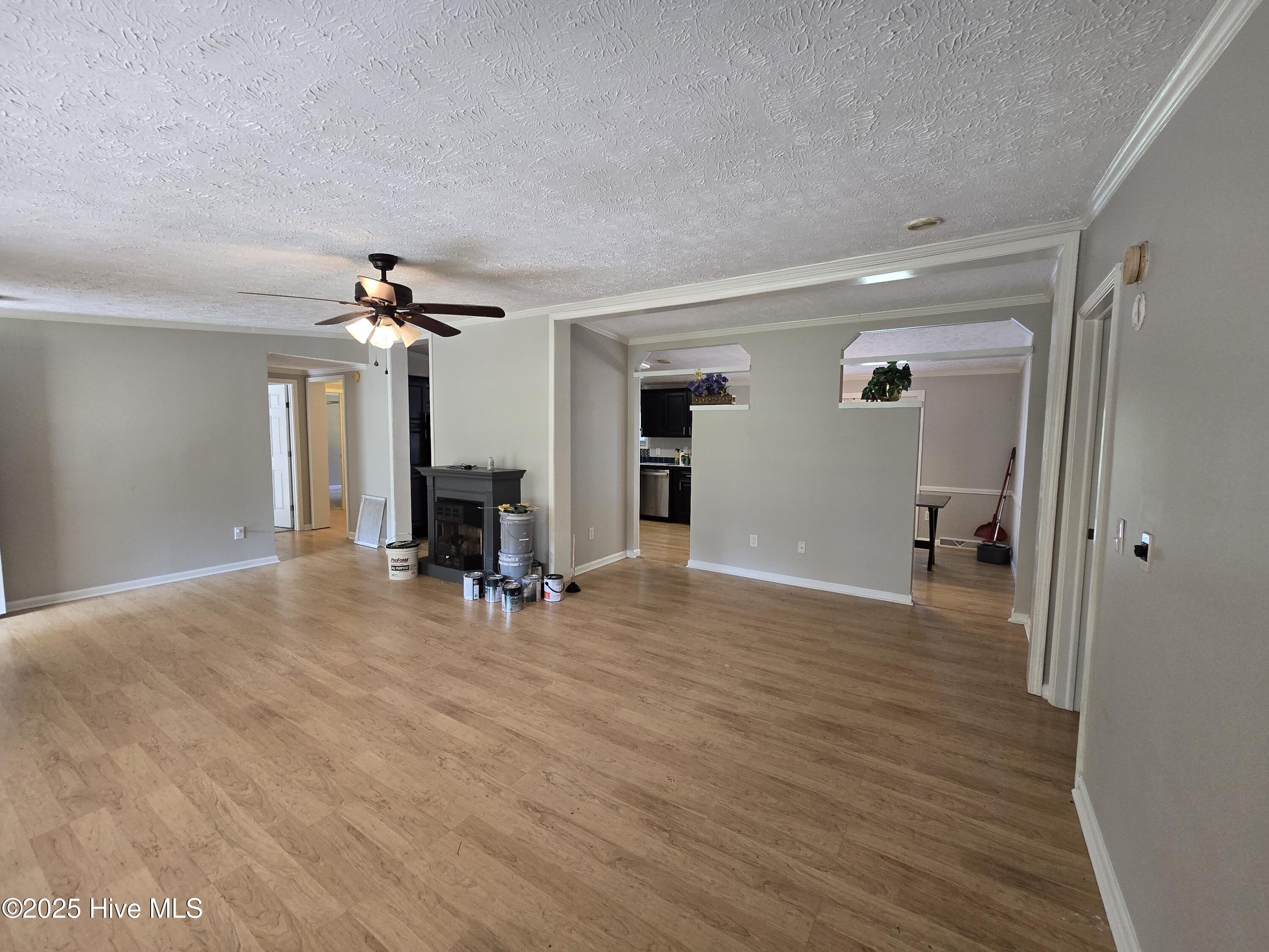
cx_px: 634
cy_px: 476
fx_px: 477
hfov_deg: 106.2
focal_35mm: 13
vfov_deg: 89.9
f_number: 2.2
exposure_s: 1/60
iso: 200
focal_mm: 2.2
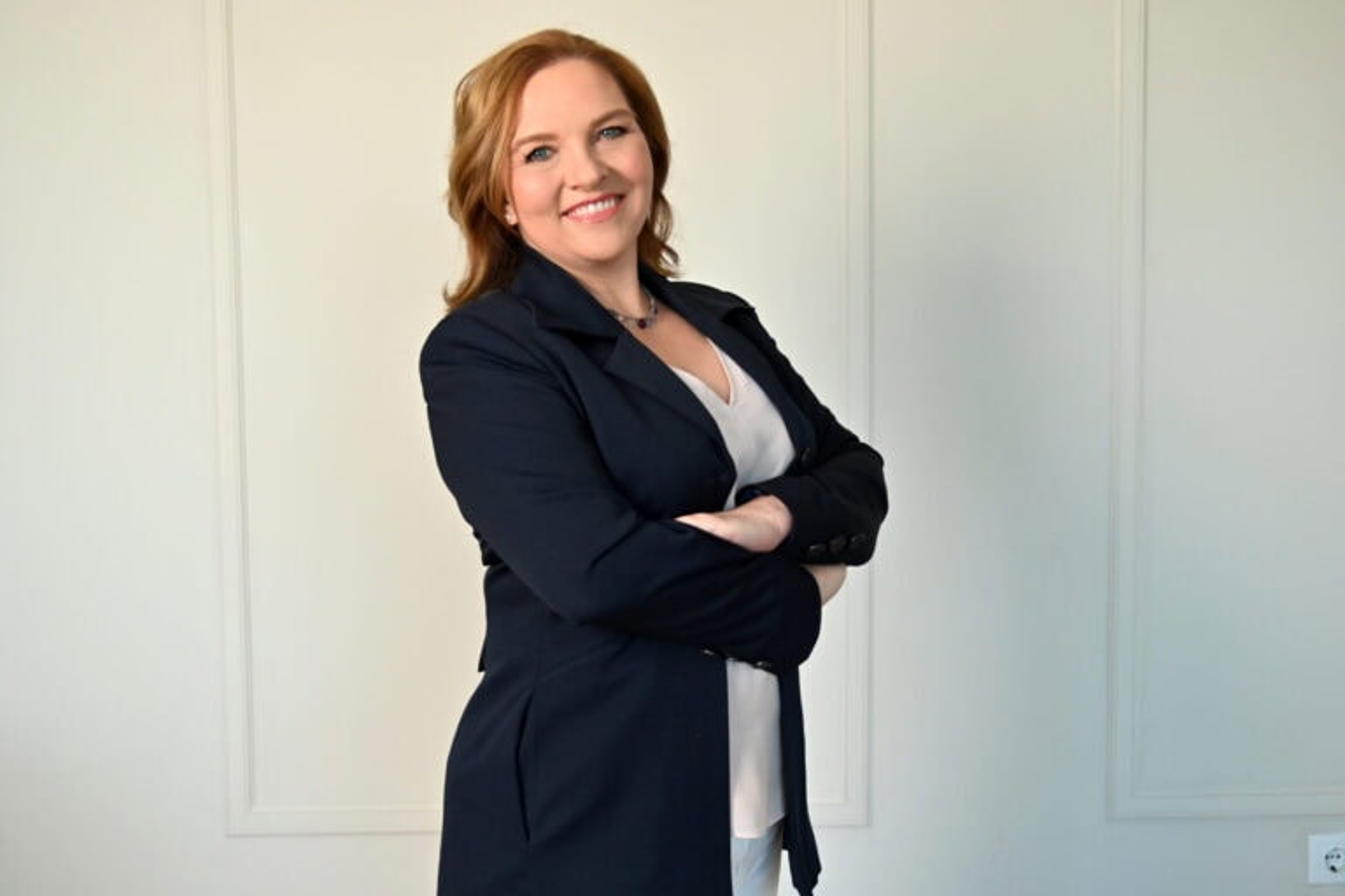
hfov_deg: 42.3
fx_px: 1737
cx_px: 672
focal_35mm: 46
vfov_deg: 28.9
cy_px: 448
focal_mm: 31
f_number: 2.8
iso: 720
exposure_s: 1/200
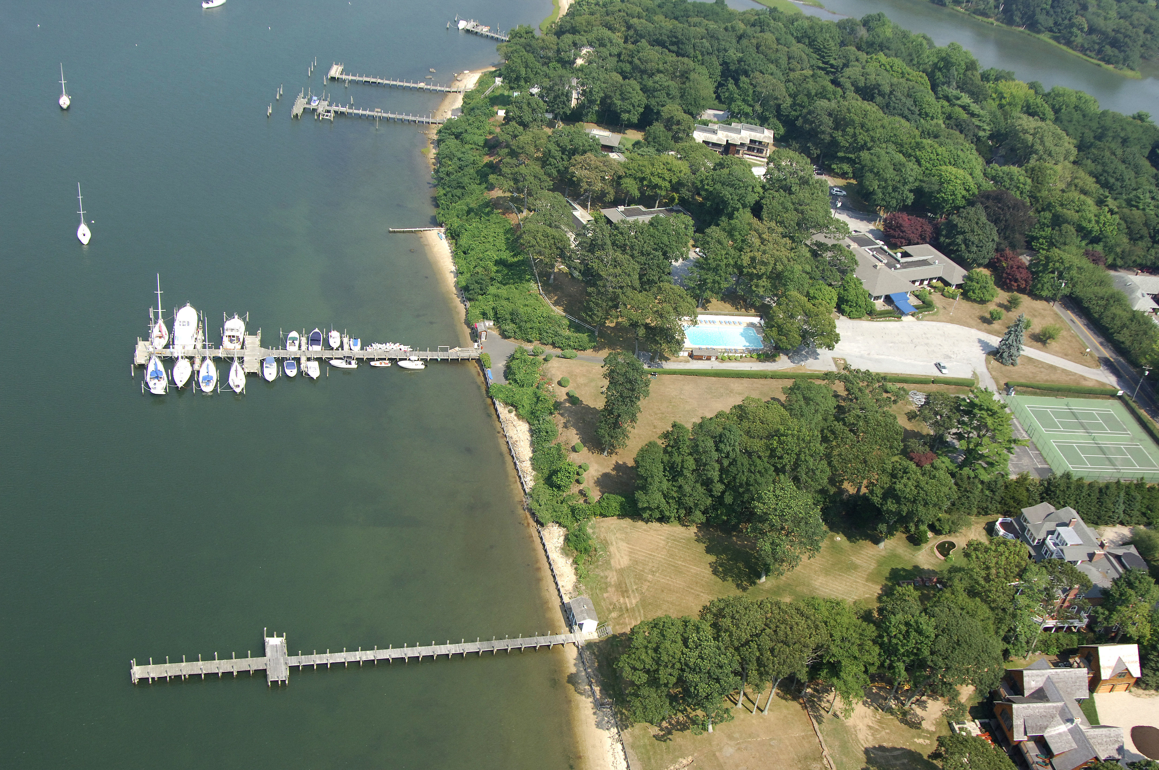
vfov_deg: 36.8
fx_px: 1158
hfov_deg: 53.2
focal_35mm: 36
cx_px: 580
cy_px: 385
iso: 400
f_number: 5.6
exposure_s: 1/1000
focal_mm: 24
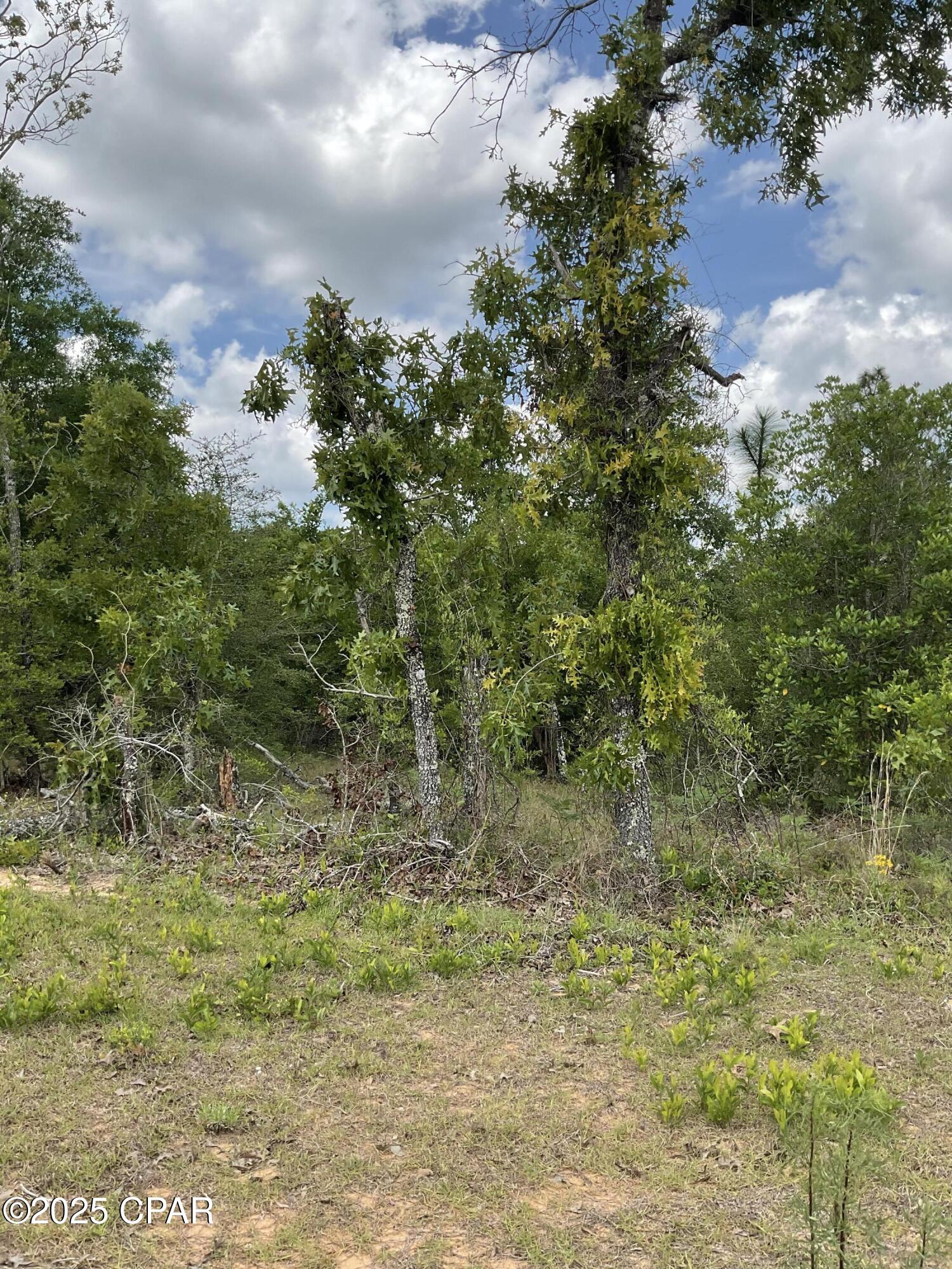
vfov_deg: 61.7
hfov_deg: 48.2
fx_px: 1063
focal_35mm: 29
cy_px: 634
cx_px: 476
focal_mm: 3
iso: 16
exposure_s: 1/1168
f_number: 1.8
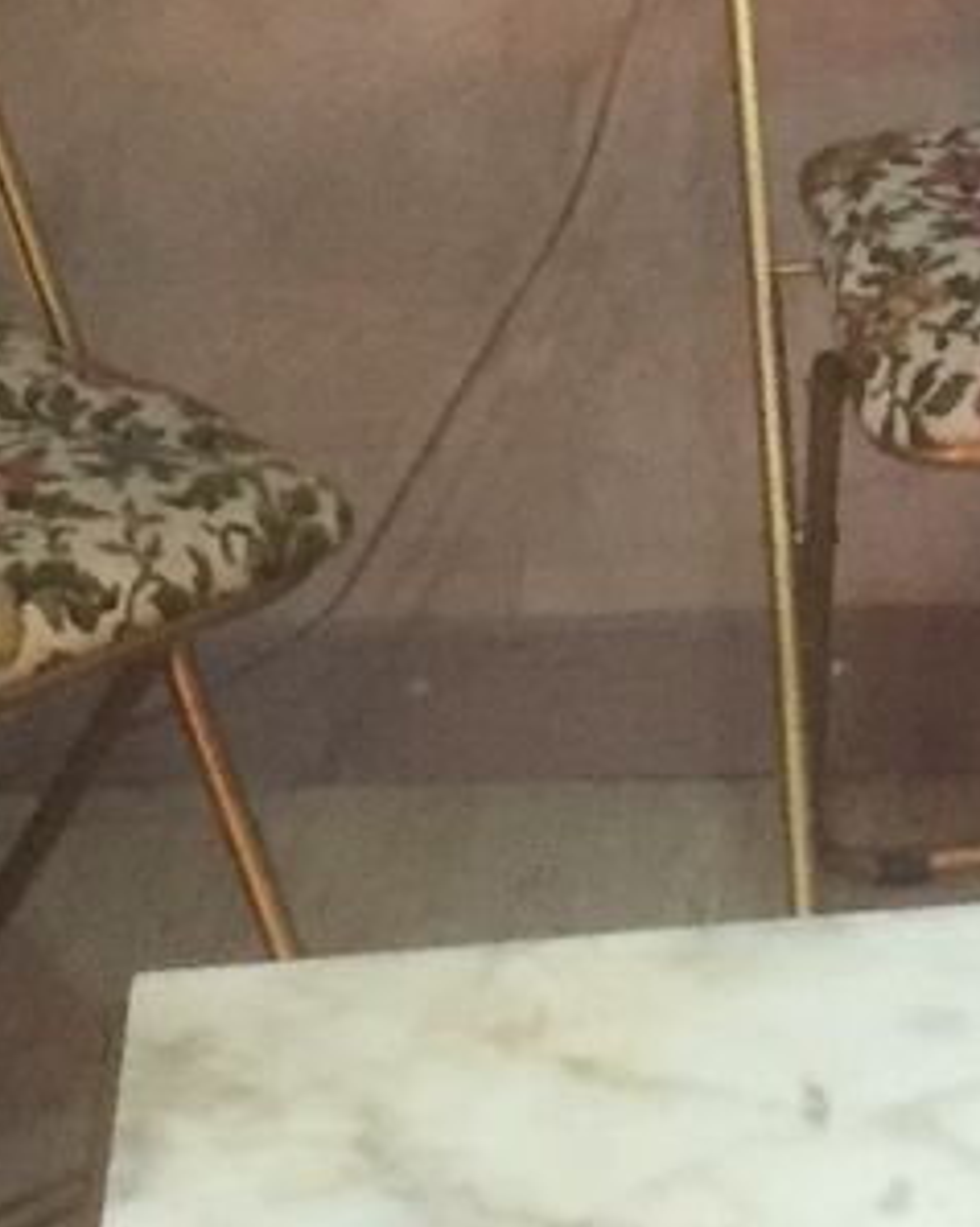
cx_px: 1301
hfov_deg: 9.8
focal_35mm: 155
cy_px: -346
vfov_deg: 12.1
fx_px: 5625
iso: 250
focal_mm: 4.15
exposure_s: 1/20
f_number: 2.2
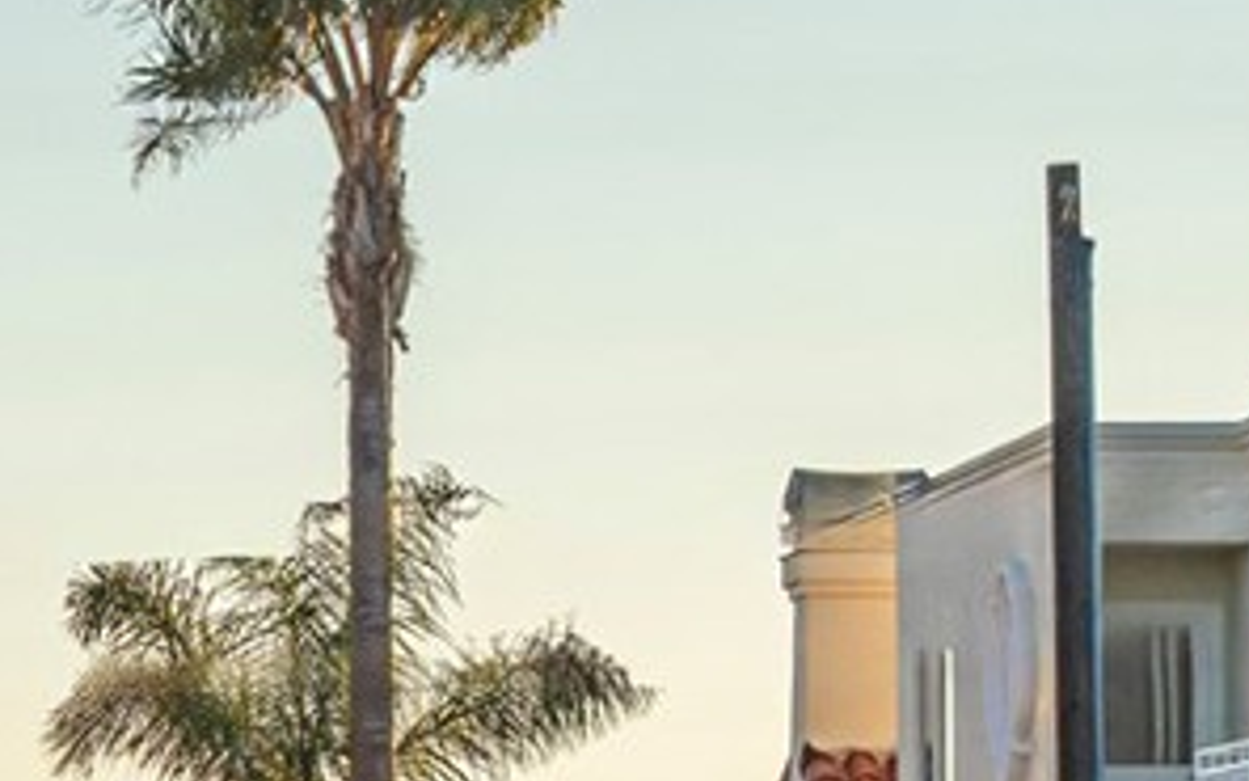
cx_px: 97
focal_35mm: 370
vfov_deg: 3.5
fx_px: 12595
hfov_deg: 5.7
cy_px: 948
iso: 1000
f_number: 5
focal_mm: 105
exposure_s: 1/4000
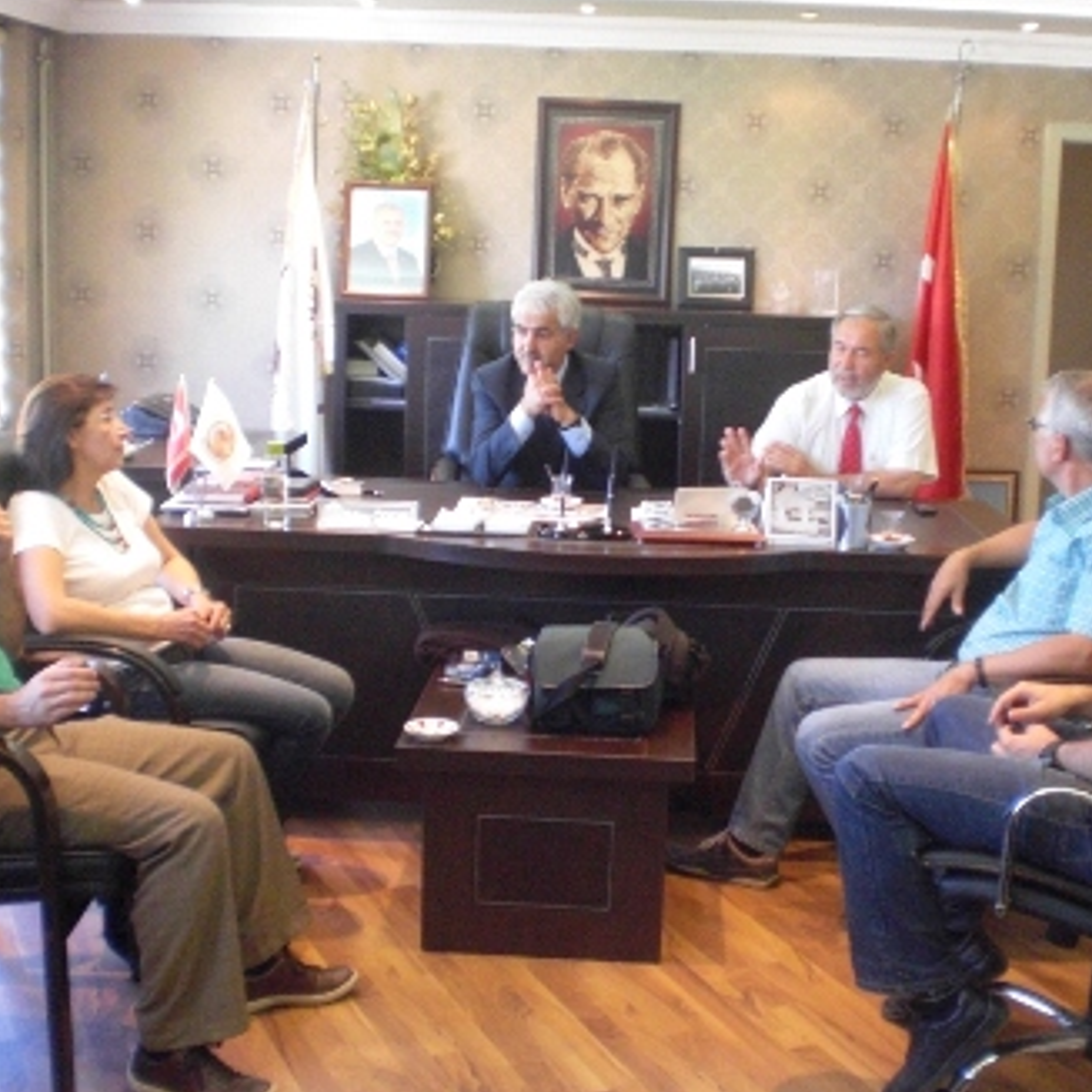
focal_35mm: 46
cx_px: 598
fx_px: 1642
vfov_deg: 36.8
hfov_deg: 36.8
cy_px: 548
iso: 400
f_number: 3.1
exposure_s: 1/40
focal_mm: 6.3
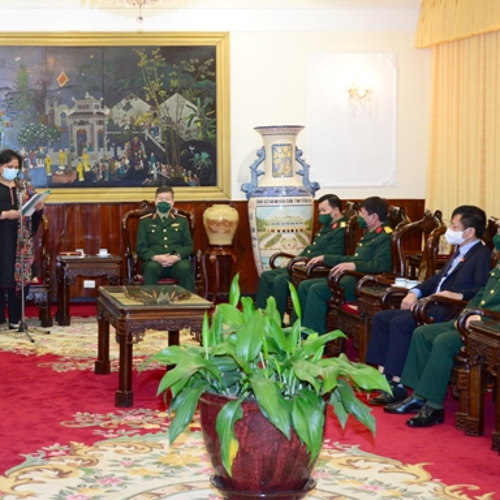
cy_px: 233
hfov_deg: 26.5
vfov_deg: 27.3
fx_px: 1030
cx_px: 67
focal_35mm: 63
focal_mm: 38
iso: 2000
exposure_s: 1/80
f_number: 6.3
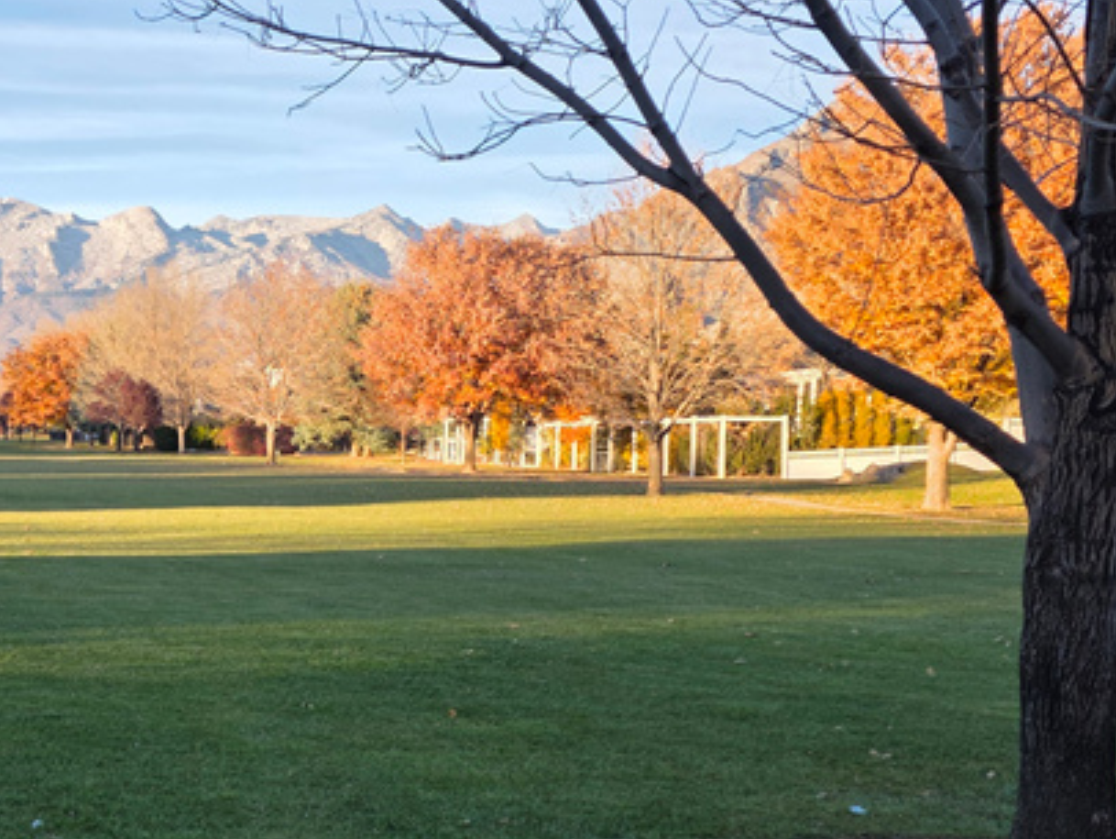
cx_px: -3
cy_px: 531
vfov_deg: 25.2
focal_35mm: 58
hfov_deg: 30.8
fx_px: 1871
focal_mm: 6.3
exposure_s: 1/1318
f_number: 1.7
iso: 80
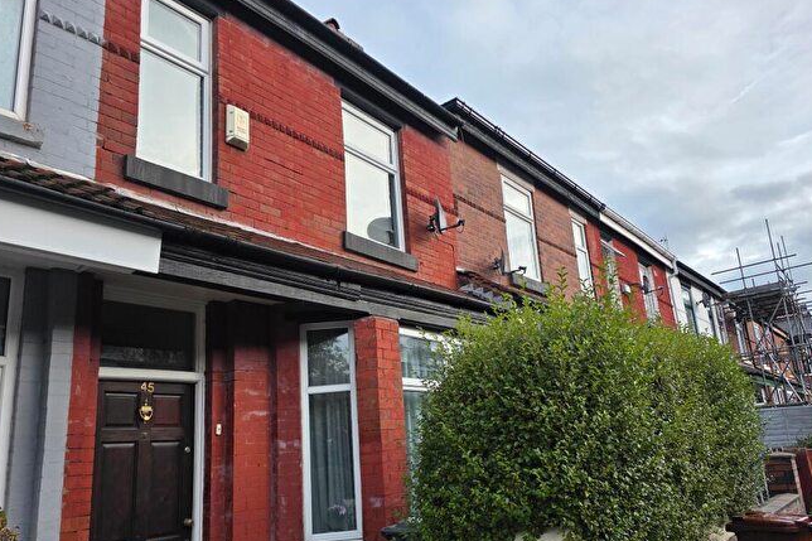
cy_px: 313
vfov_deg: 49.3
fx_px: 586
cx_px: 424
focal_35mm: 26
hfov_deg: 69.4
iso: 25
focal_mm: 6.3
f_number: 1.7
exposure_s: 1/359
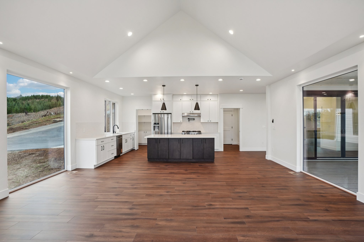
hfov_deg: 93.3
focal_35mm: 17
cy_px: 121
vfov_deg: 70.4
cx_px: 182
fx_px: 172
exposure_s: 1/25
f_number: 8
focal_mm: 17
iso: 400
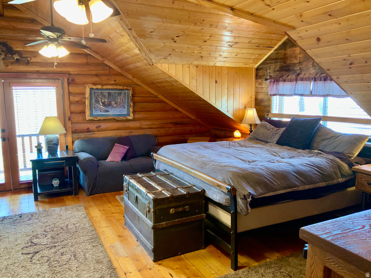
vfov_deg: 48.2
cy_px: 139
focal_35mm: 29
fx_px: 311
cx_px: 186
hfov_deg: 61.7
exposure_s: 1/60
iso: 200
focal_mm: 3
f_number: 1.8
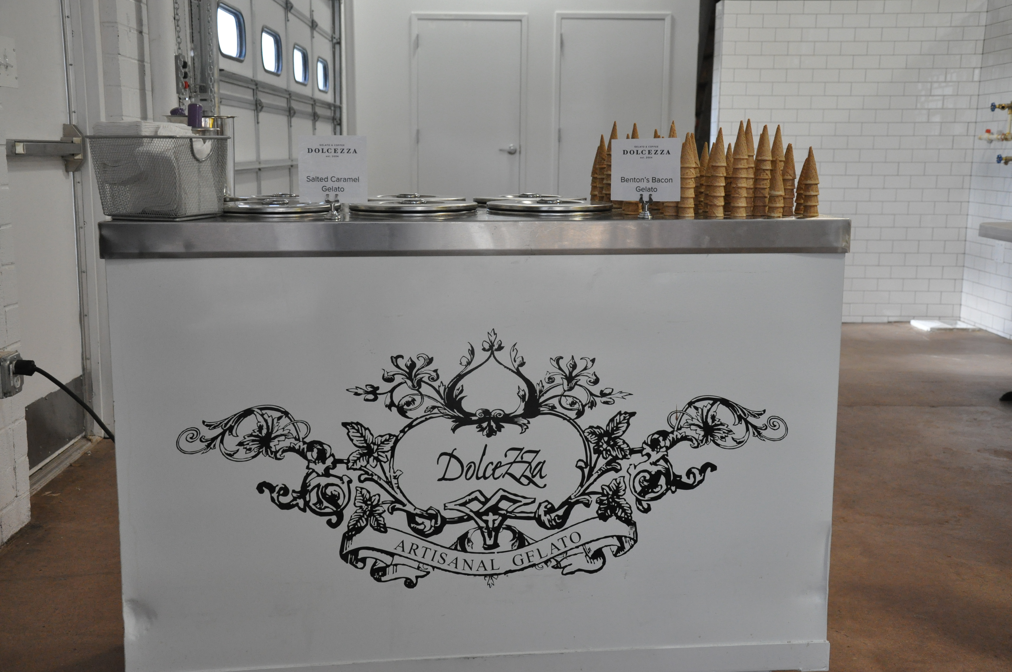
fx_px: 1179
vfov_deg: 31.8
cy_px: 336
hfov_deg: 46.4
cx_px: 506
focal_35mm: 42
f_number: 5.6
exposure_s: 1/160
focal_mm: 28
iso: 1600
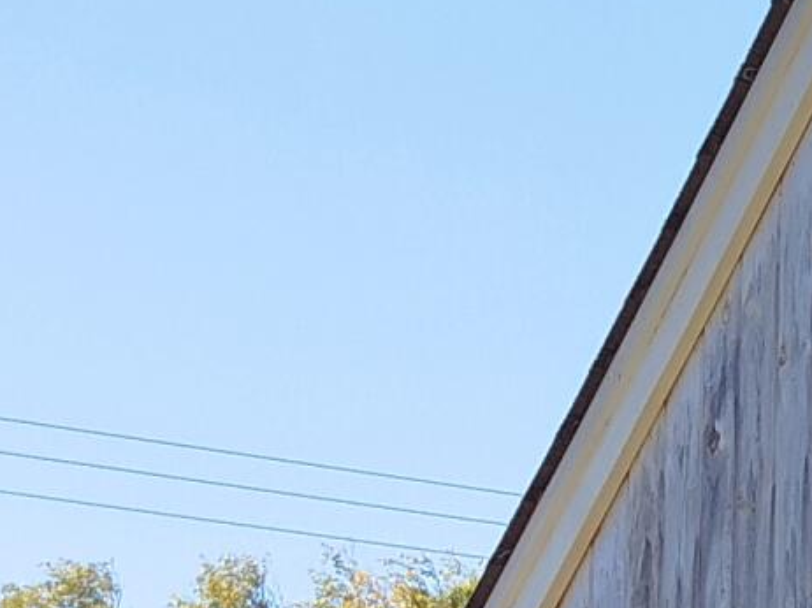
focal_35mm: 156
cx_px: 1918
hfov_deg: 10.8
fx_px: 3657
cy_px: 1198
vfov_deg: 9.0
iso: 50
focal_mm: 5.31
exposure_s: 1/757
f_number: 1.7
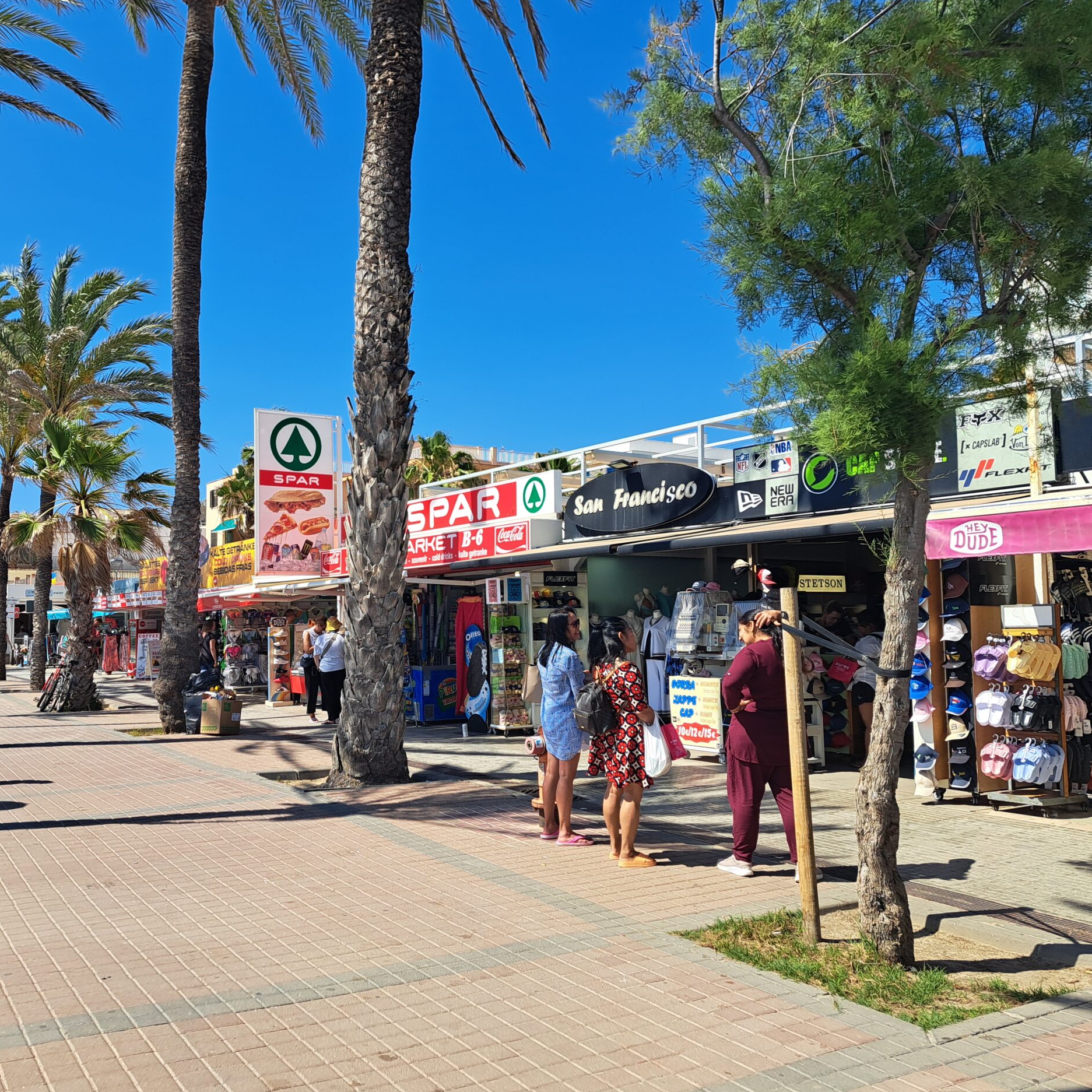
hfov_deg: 55.1
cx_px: 427
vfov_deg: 55.6
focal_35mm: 29
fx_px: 1035
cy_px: 554
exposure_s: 1/958
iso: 50
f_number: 1.8
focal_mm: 5.23
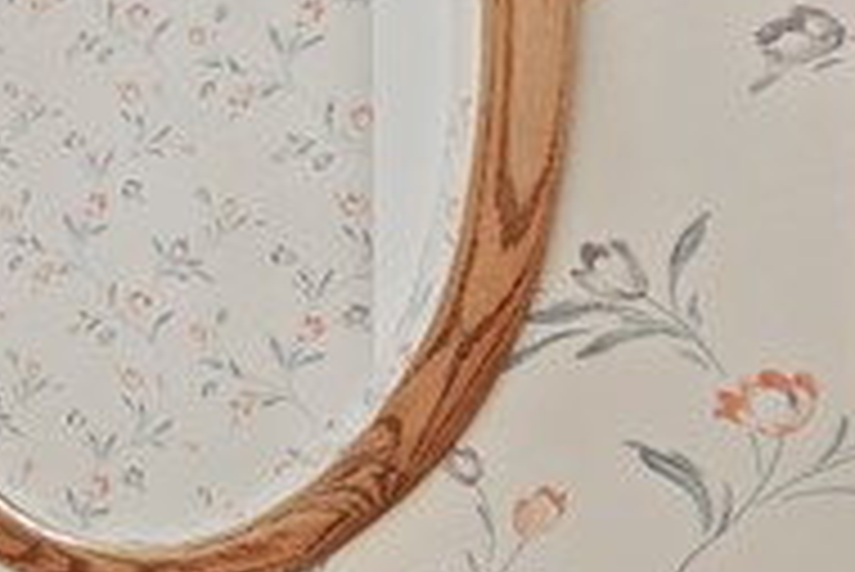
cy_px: 471
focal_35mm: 54
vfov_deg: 24.6
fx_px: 1283
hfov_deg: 24.6
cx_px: -536
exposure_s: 1/15
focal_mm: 16
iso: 1000
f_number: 4.5
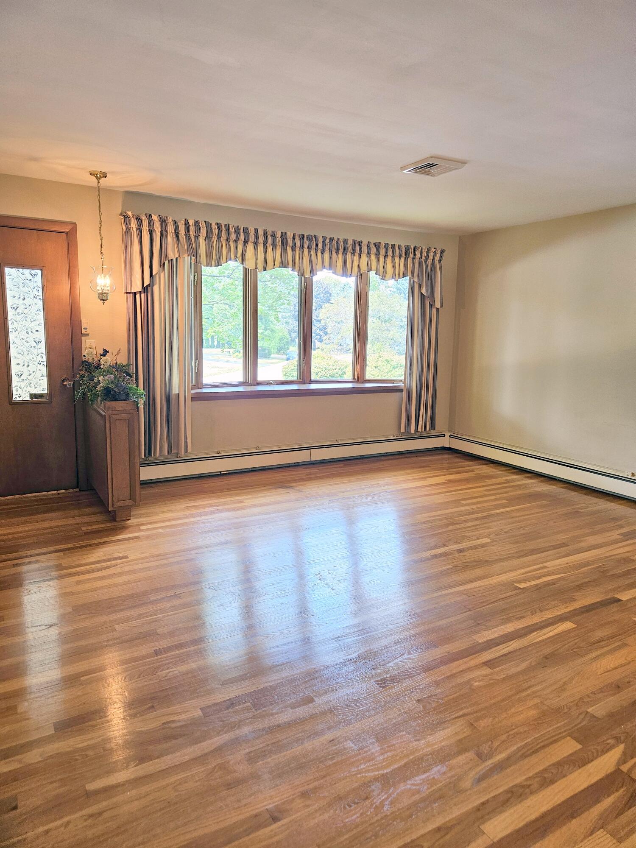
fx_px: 563
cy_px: 424
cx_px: 318
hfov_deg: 58.9
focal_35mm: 23
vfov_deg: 73.9
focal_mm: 5.4
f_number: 1.8
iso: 100
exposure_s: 1/120
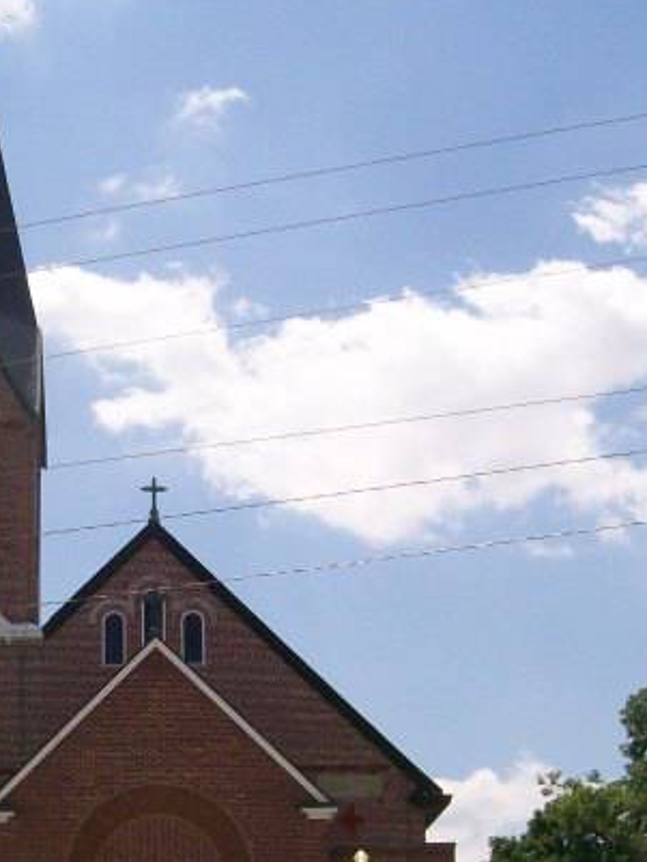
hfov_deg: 21.0
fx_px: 1719
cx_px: 114
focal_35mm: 69
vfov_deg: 27.8
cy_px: 630
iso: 140
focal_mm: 6
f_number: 4.8
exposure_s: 1/1401
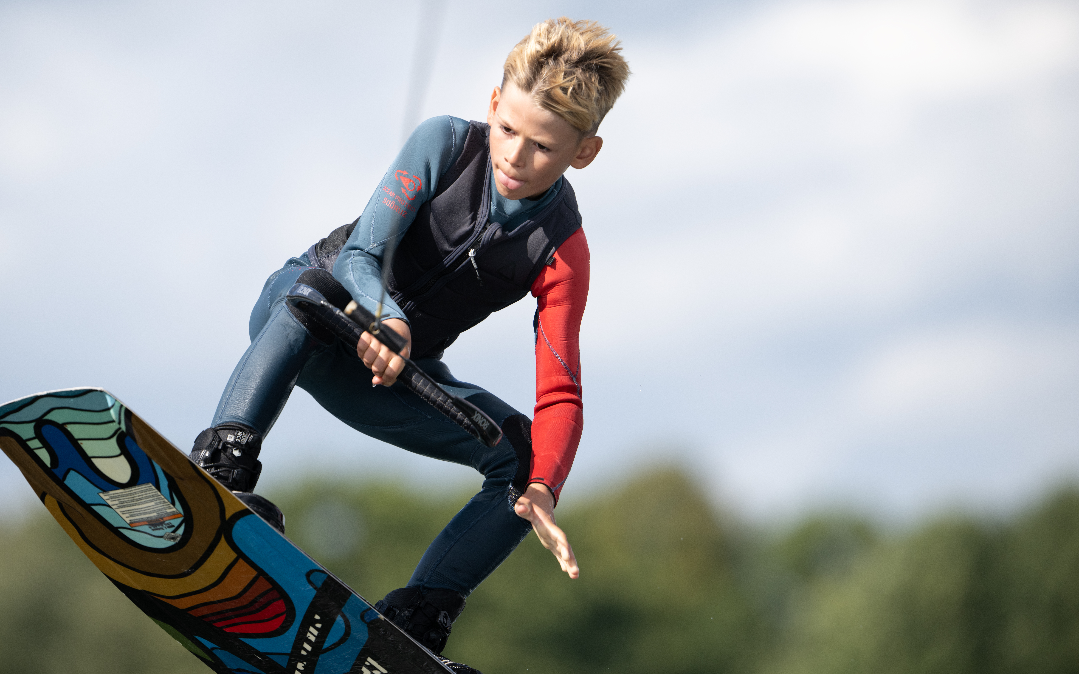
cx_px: 539
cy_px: 335
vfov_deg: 3.2
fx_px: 11998
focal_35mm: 408
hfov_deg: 5.1
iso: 320
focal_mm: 400
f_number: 4.5
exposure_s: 1/3200
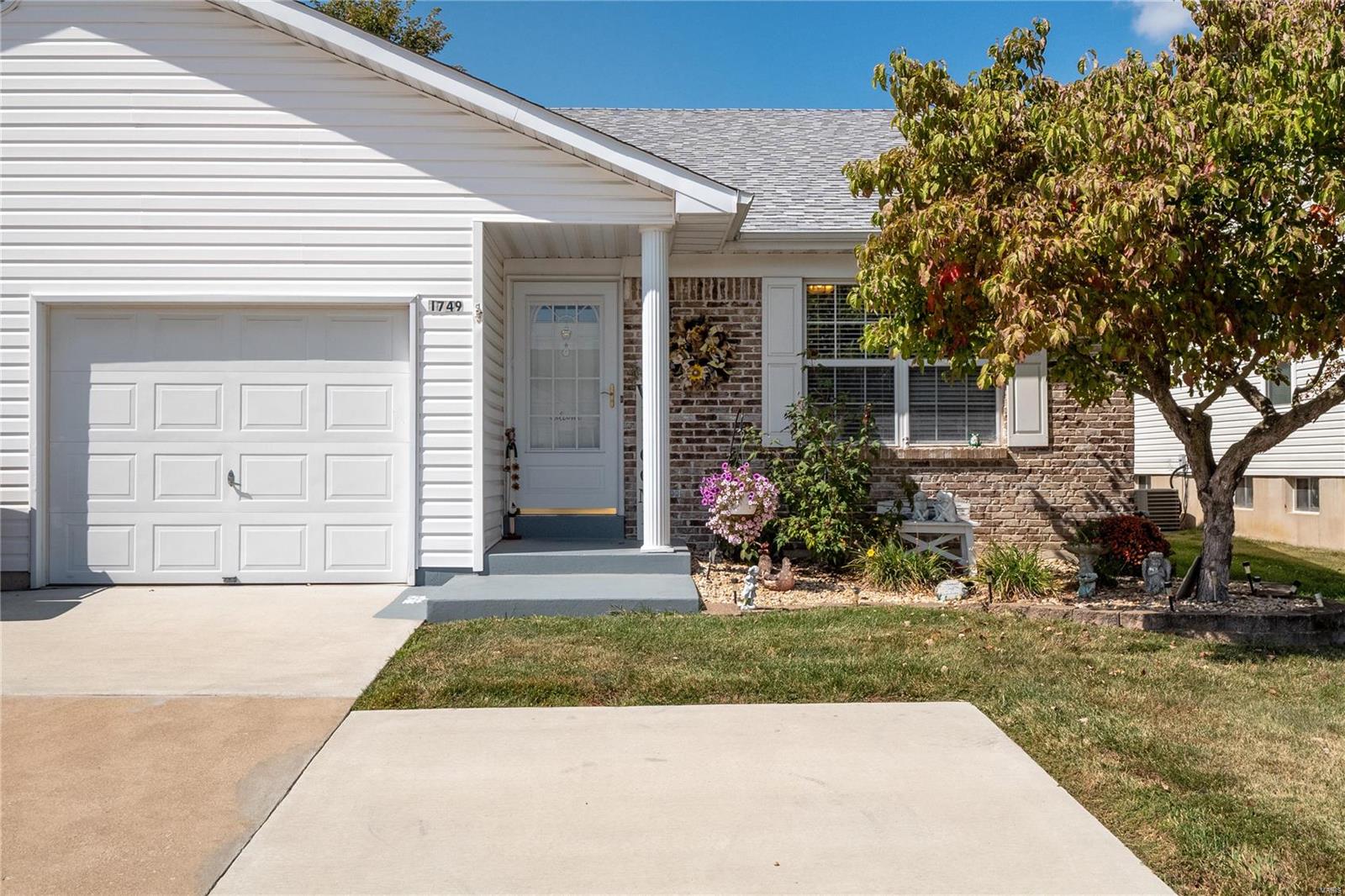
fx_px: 1345
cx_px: 672
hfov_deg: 53.1
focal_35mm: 36
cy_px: 448
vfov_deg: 36.9
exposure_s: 1/1600
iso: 400
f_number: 8
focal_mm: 18
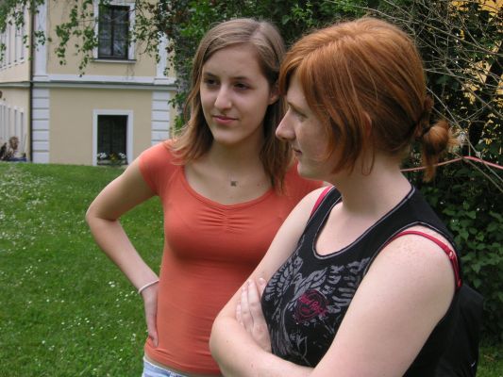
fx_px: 727
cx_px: 252
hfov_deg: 38.2
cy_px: 188
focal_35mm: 50
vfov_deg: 29.1
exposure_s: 1/350
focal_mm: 8.4
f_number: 3.4
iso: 50
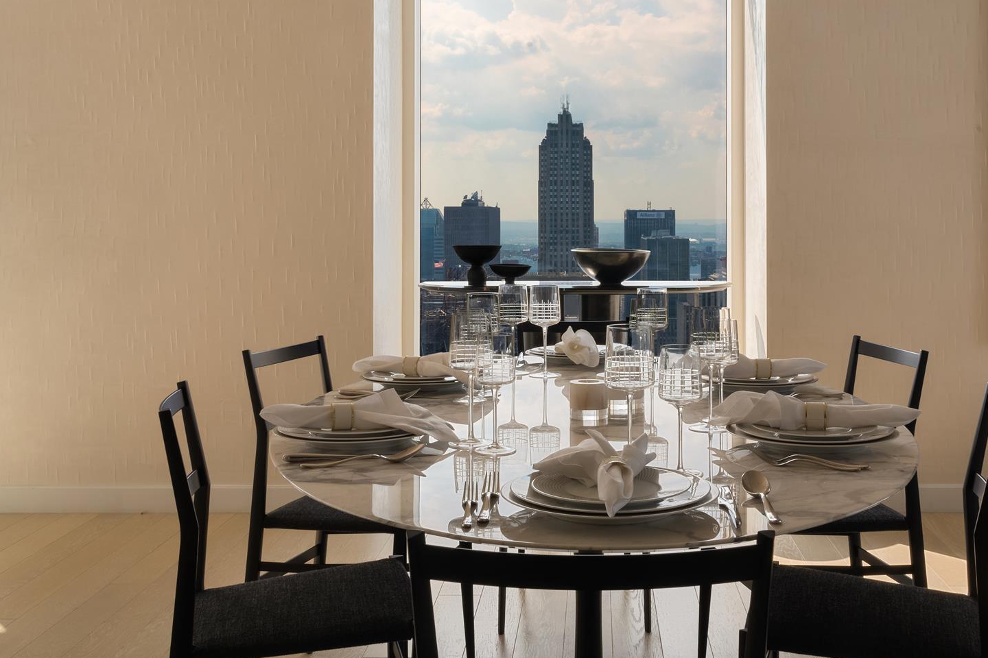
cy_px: 272
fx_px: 1098
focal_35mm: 40
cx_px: 583
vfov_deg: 33.3
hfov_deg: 48.2
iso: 640
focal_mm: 30
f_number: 22
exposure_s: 1/10
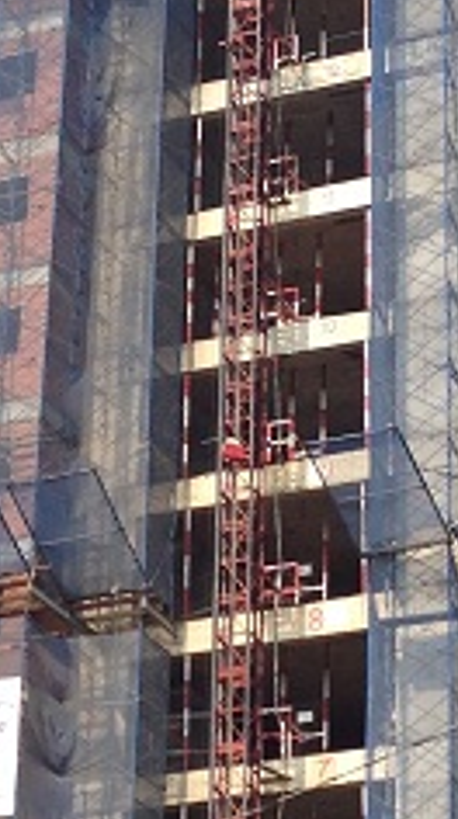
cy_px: 571
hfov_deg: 8.6
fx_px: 3036
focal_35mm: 140
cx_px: 219
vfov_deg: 15.3
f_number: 2.4
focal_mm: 4.12
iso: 50
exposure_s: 1/809
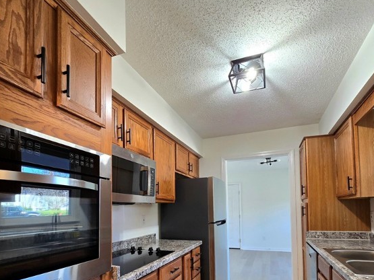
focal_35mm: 18
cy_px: 205
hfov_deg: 87.8
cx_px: 189
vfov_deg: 67.6
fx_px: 194
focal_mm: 2.2
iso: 160
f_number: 2.2
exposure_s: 1/60.2
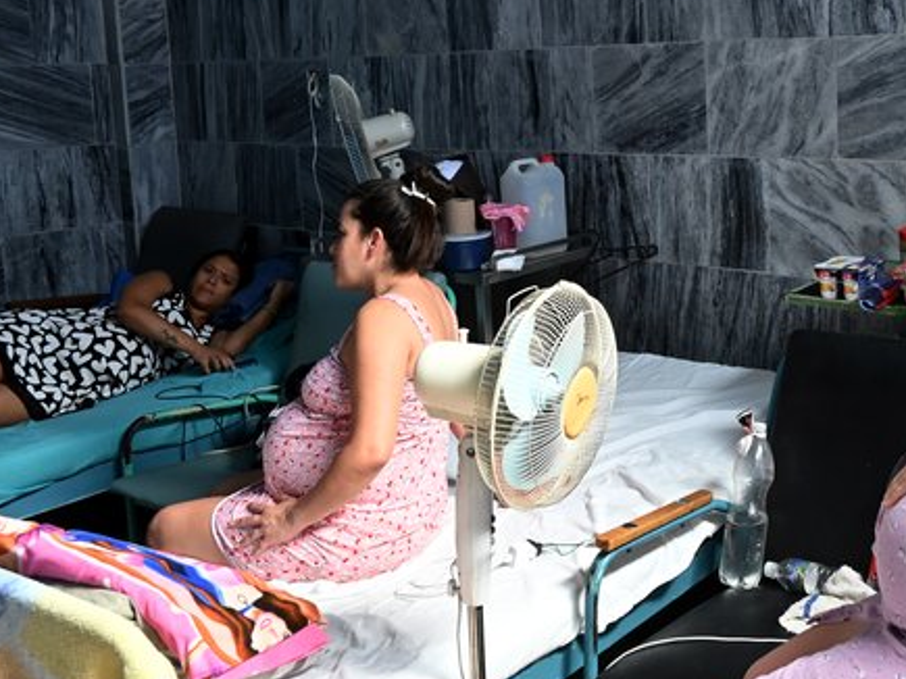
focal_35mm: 43
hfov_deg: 43.4
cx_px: 587
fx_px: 1125
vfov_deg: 33.4
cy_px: 262
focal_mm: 16
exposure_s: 1/250
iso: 640
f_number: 5
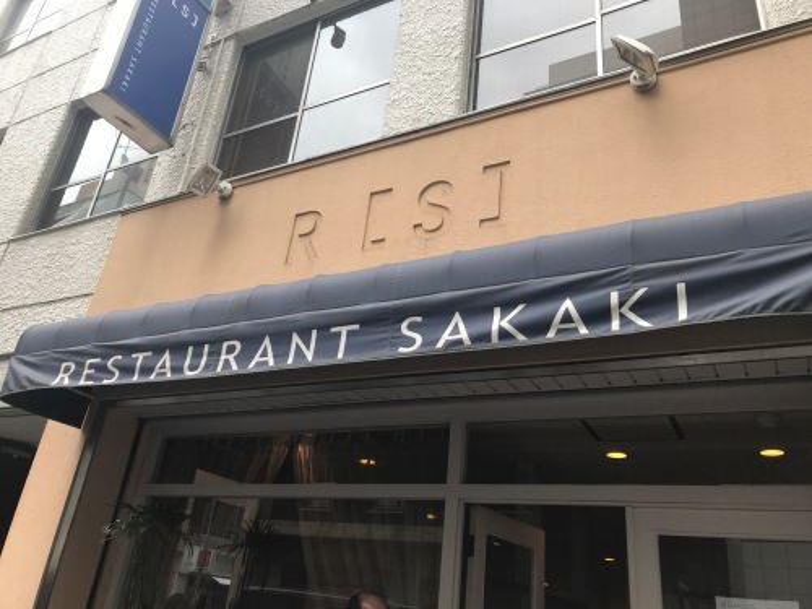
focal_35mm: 28
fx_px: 657
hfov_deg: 63.4
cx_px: 406
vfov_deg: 49.7
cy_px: 304
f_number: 1.8
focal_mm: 3.99
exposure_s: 1/120
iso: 25
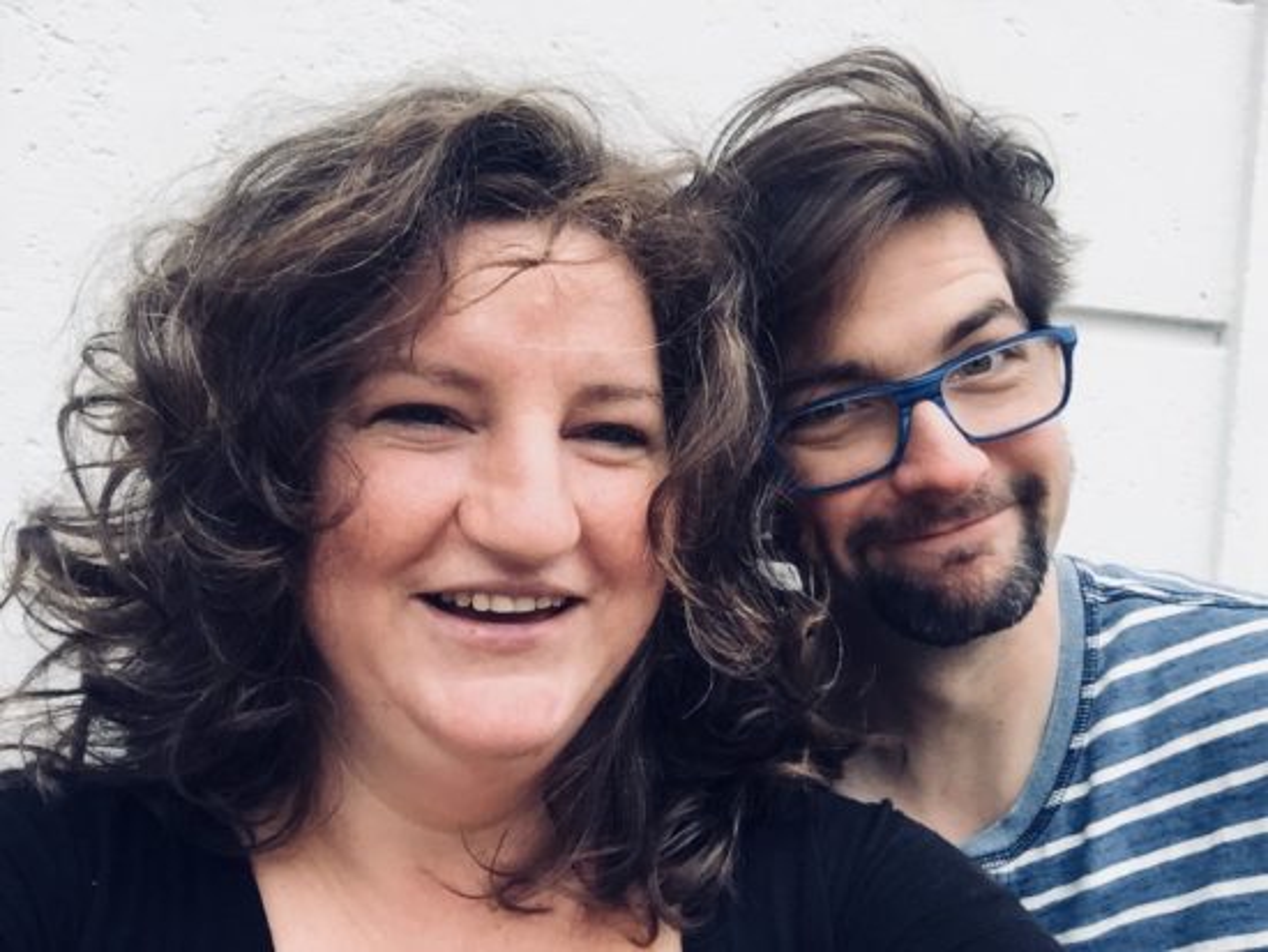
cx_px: 634
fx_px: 1136
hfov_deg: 58.3
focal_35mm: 31
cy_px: 476
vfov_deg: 45.5
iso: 64
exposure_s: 1/120
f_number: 2.2
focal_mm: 2.65
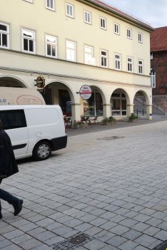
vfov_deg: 48.4
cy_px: 119
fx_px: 278
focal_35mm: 40
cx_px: 163
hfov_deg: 31.2
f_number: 1.8
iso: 50
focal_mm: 3.95
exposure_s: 1/307
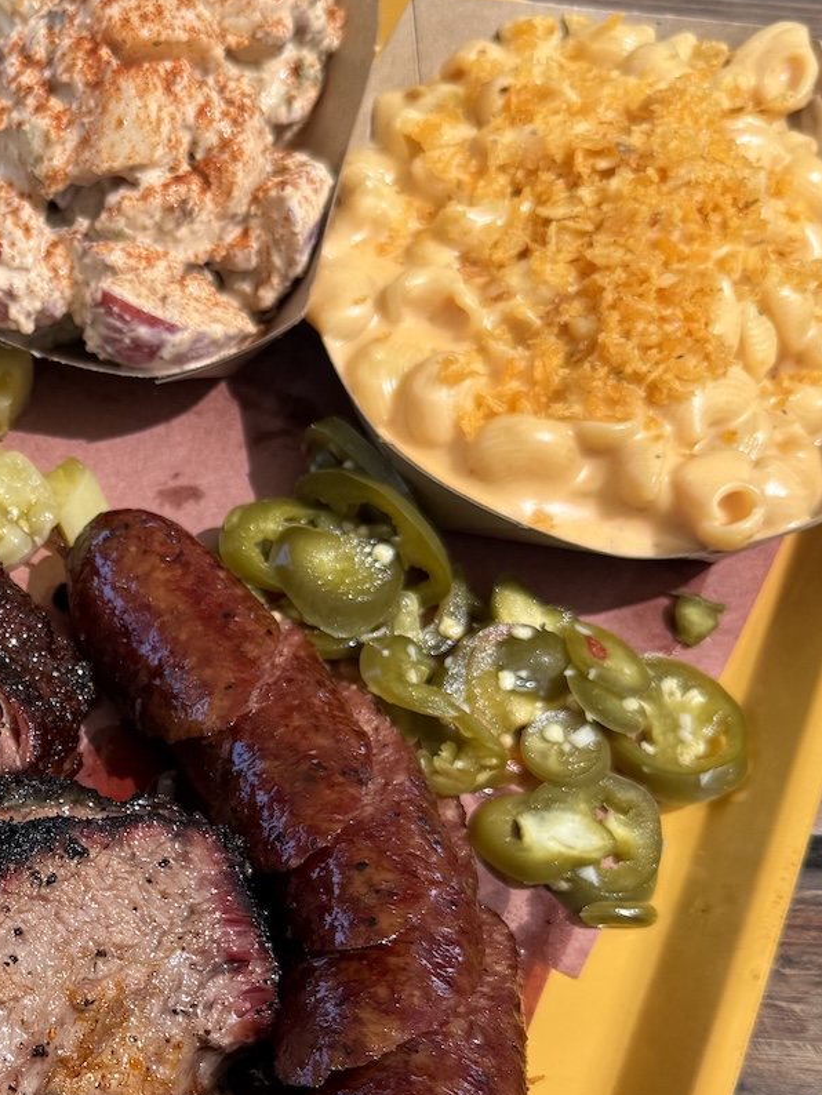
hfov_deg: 23.5
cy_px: 781
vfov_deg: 32.8
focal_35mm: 58
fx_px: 1835
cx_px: -103
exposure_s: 1/478
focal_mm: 6.76
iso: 80
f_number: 1.78
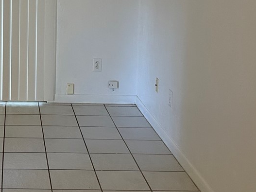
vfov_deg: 18.1
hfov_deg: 23.9
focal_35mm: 79
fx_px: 584
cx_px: 14
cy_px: -7
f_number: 1.5
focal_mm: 5.7
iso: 200
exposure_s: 1/60
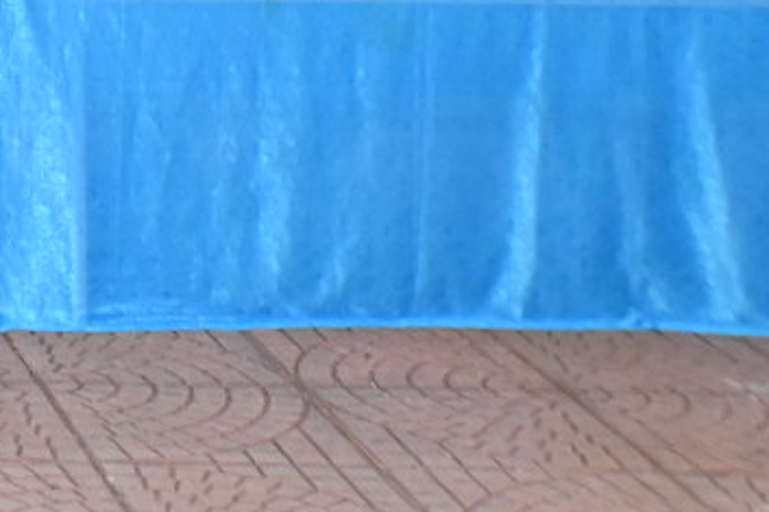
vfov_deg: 8.3
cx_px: -830
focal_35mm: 156
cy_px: -562
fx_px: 3331
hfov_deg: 11.7
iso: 2000
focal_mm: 23
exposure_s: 1/200
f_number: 4.5
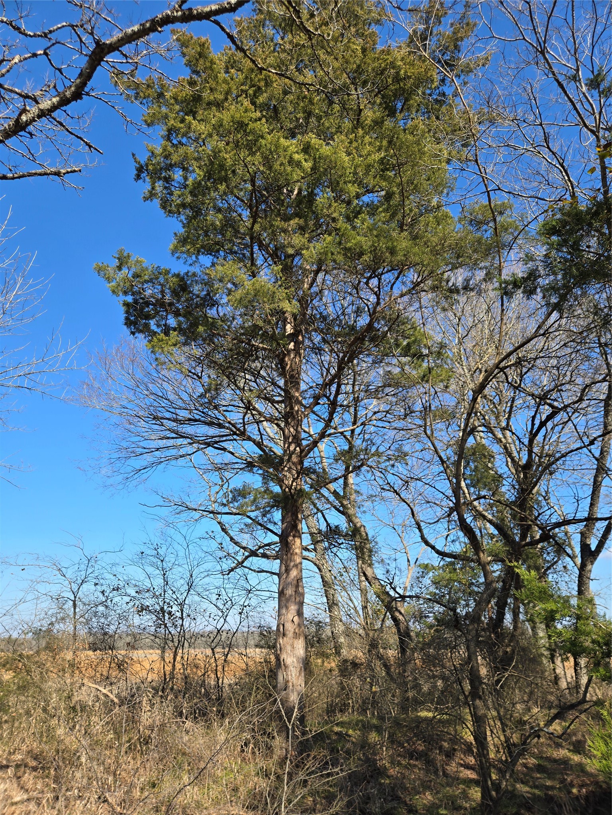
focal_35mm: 23
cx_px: 306
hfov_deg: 58.9
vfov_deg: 73.9
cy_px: 408
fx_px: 542
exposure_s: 1/997
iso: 25
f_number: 1.8
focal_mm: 5.4
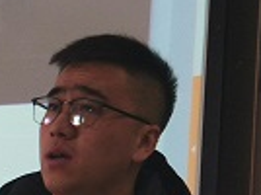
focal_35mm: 263
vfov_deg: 5.6
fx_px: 1979
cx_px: -279
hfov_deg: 7.2
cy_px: 164
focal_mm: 6.22
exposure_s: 1/50
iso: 607
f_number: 2.2
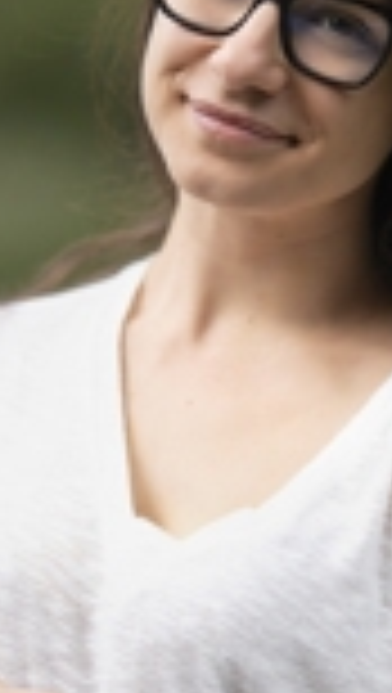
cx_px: 277
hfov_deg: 4.3
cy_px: 446
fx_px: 5268
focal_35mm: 286
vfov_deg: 7.5
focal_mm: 105
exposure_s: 1/1000
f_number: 1.4
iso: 100
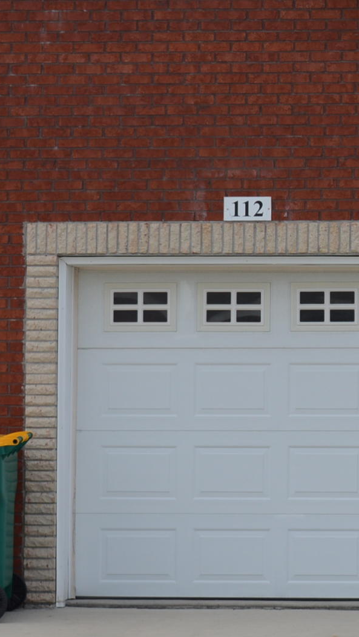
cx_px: 502
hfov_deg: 8.9
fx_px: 2267
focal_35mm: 134
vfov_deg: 16.0
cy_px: 250
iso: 100
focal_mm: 30
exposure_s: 1/250
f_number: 8
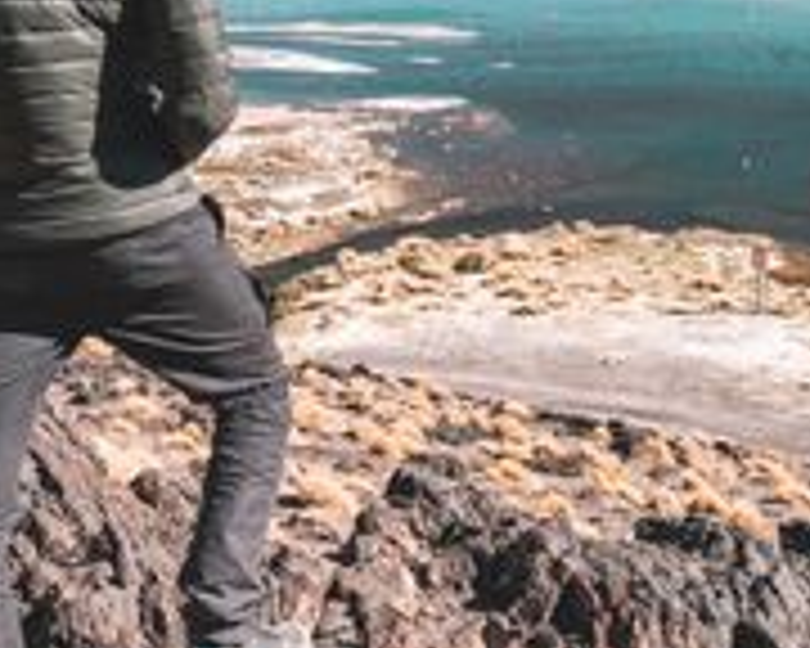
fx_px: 1702
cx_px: 817
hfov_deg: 25.4
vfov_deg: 21.1
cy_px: 63
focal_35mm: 71
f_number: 1.8
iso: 20
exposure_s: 1/1500
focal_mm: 4
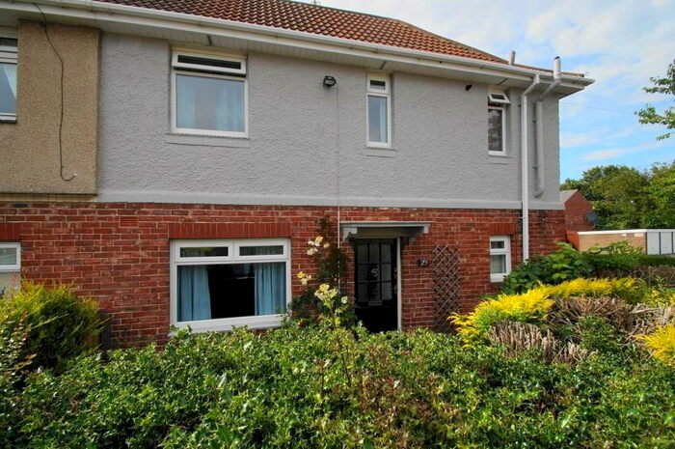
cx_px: 338
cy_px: 224
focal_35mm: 15
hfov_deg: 100.5
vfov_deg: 77.2
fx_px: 281
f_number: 10
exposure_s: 1/100
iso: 100
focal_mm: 10
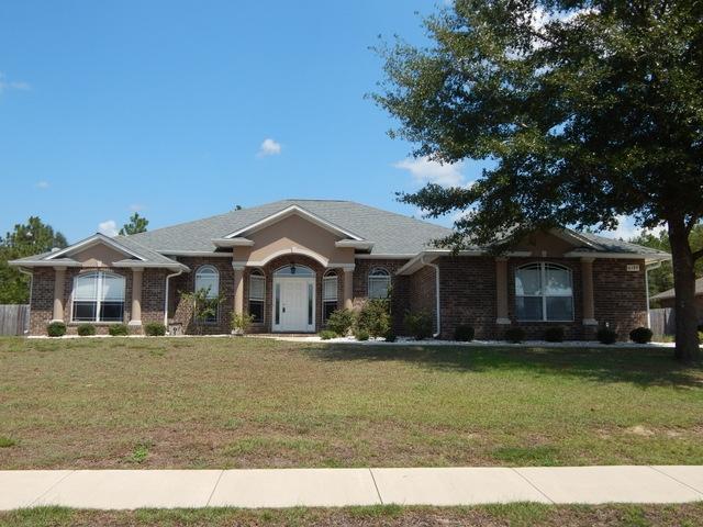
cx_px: 352
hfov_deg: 58.4
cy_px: 264
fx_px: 630
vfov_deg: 45.4
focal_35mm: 31
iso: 125
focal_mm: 5.6
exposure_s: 1/400
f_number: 6.5
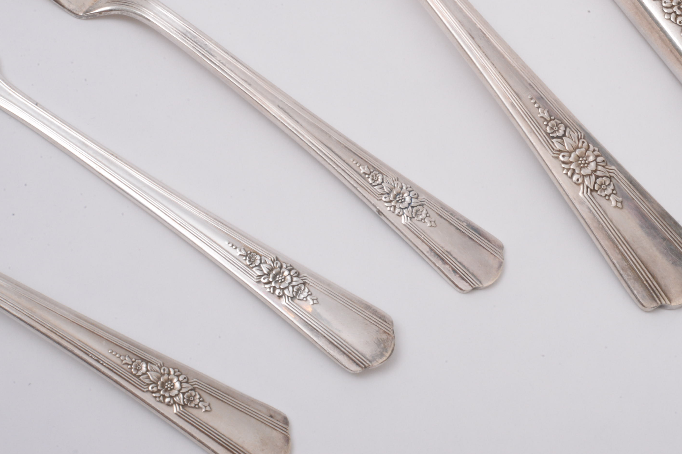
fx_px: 1819
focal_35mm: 96
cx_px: 525
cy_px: 97
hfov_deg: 21.0
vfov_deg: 14.2
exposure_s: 1/100
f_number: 32
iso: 1000
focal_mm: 60
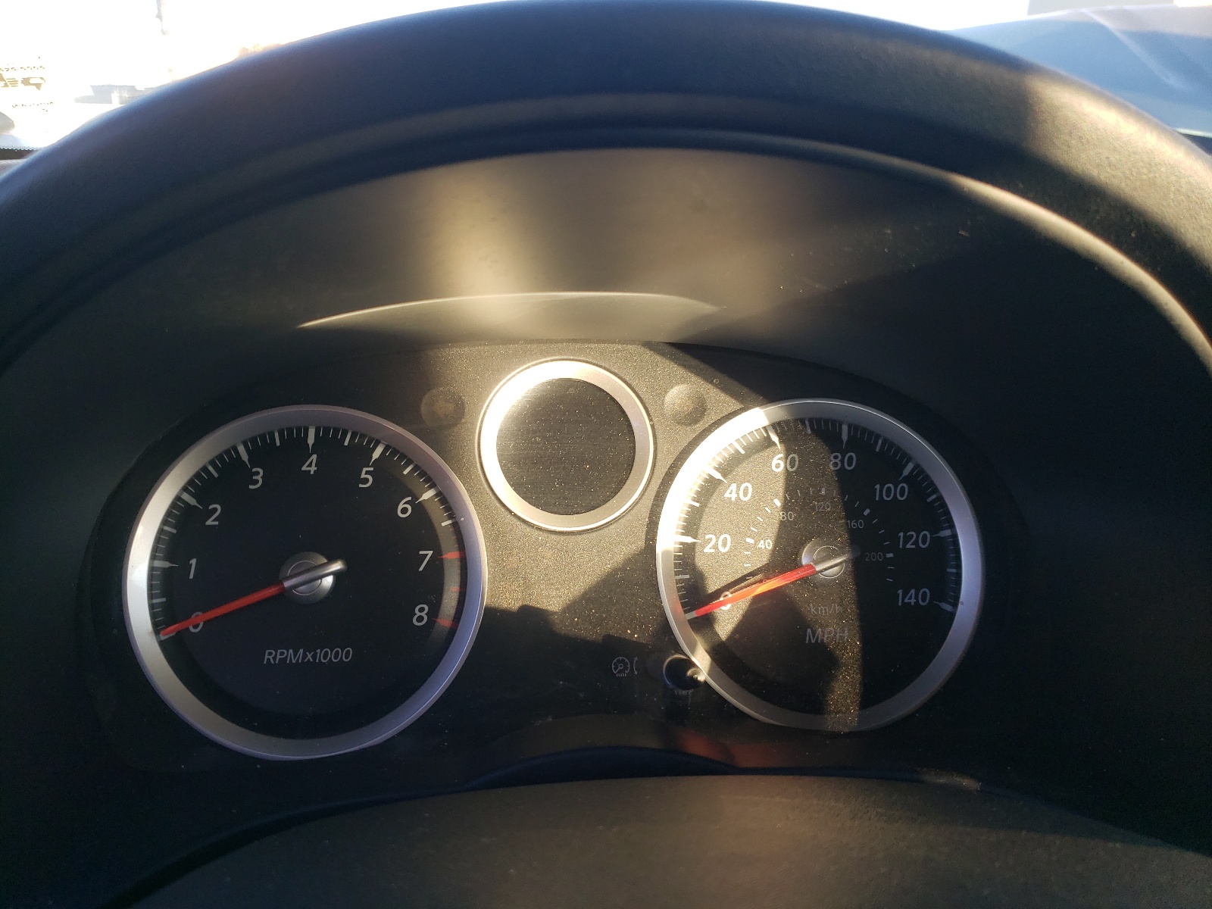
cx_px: 606
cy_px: 454
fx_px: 910
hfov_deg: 67.3
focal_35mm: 26
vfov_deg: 53.1
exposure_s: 1/161
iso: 50
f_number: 1.5
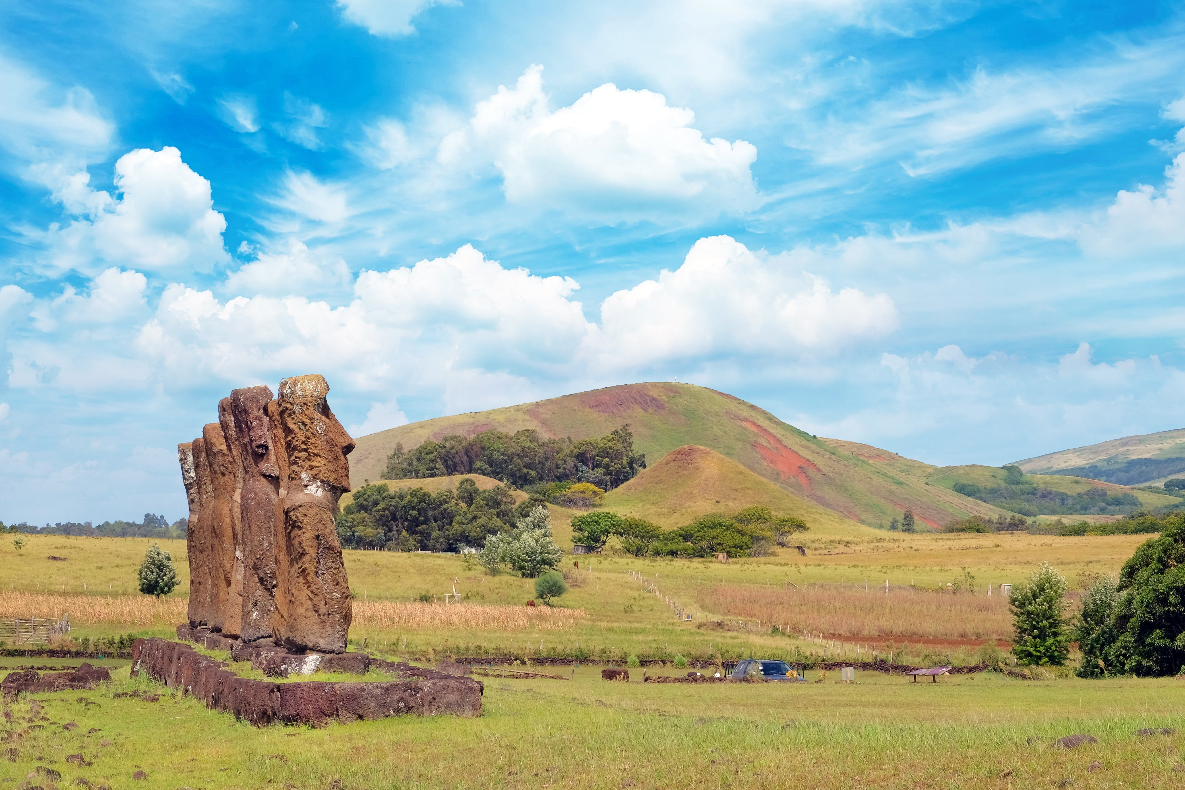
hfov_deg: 21.5
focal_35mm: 95
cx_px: 595
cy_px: 361
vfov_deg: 14.4
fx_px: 3127
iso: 200
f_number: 11
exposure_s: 1/400
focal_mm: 55
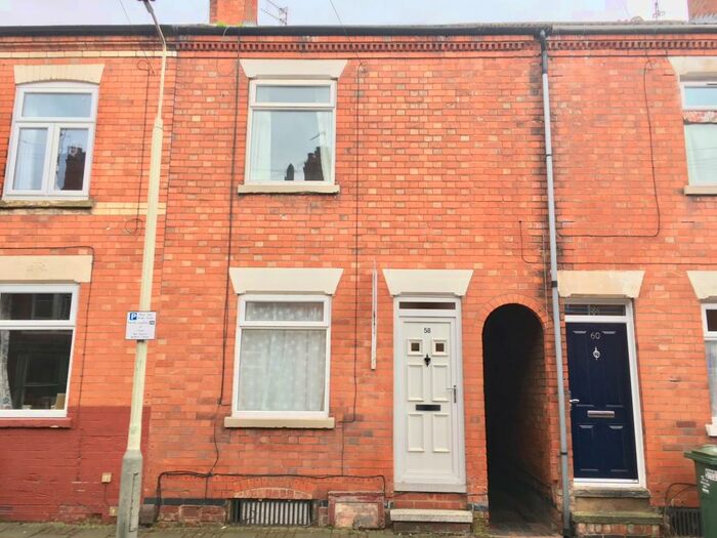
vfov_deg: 48.2
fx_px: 601
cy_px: 269
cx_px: 358
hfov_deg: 61.7
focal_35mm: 29
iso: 25
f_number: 2.2
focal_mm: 4.15
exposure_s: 1/50
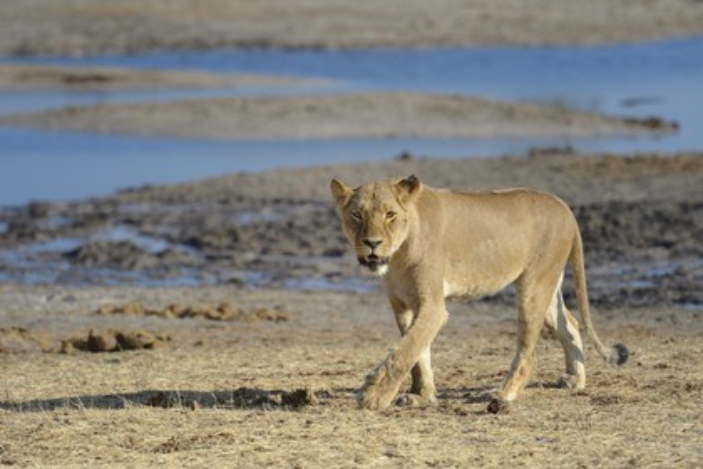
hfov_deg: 7.4
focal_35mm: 280
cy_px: 234
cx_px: 352
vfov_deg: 4.9
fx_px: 5467
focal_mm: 280
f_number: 5
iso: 400
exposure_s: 1/2000
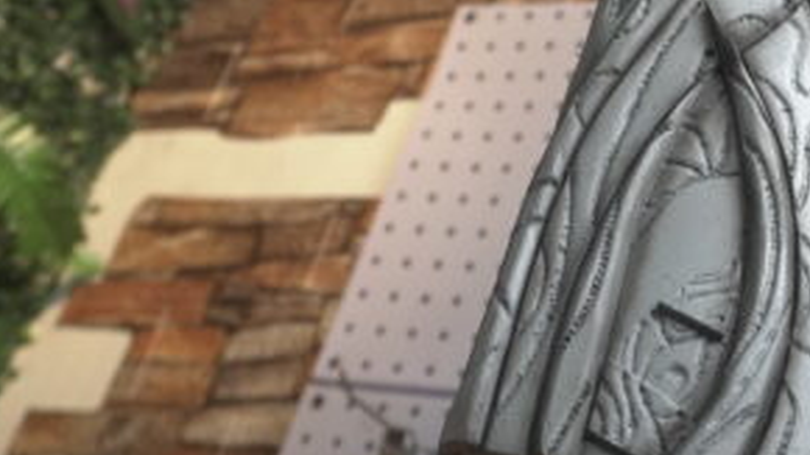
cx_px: 732
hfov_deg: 26.3
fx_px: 1675
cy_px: 64
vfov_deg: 15.3
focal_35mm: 78
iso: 400
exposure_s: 1/100
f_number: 5.6
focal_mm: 24
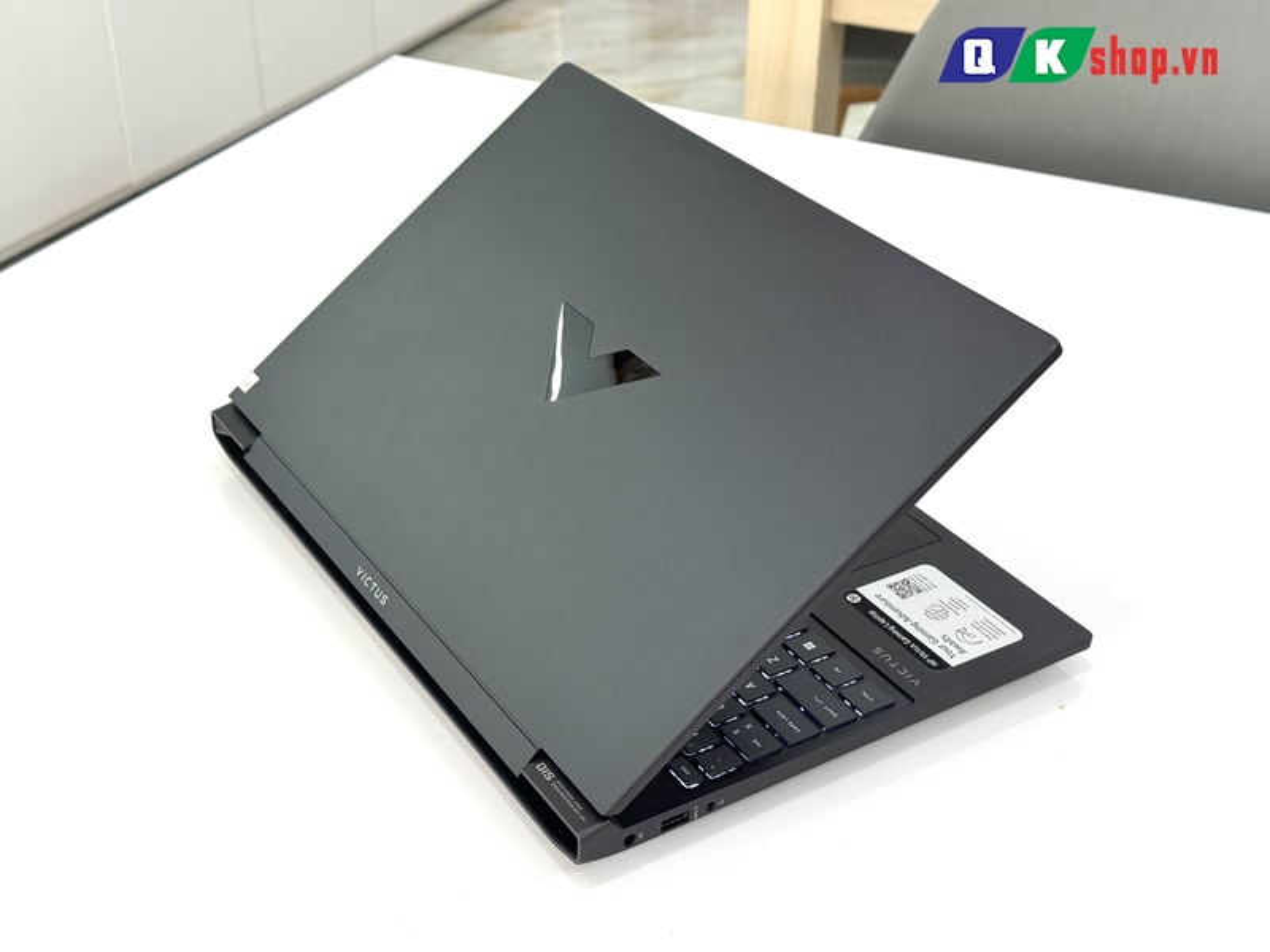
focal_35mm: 48
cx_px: 635
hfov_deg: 39.7
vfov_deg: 30.3
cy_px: 476
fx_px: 1761
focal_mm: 6.76
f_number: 1.78
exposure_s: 1/121
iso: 50
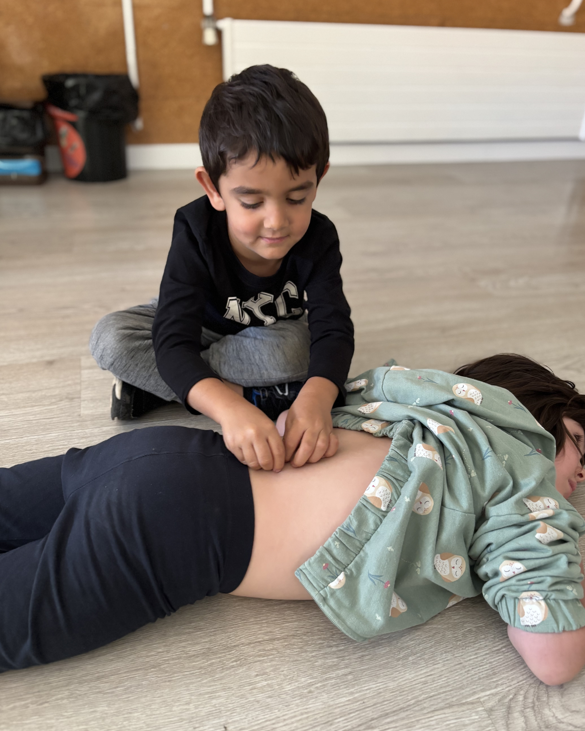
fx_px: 606
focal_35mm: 28
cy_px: 374
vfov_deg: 62.2
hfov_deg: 51.5
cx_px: 298
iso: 500
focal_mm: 5.96
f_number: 1.6
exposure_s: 1/53
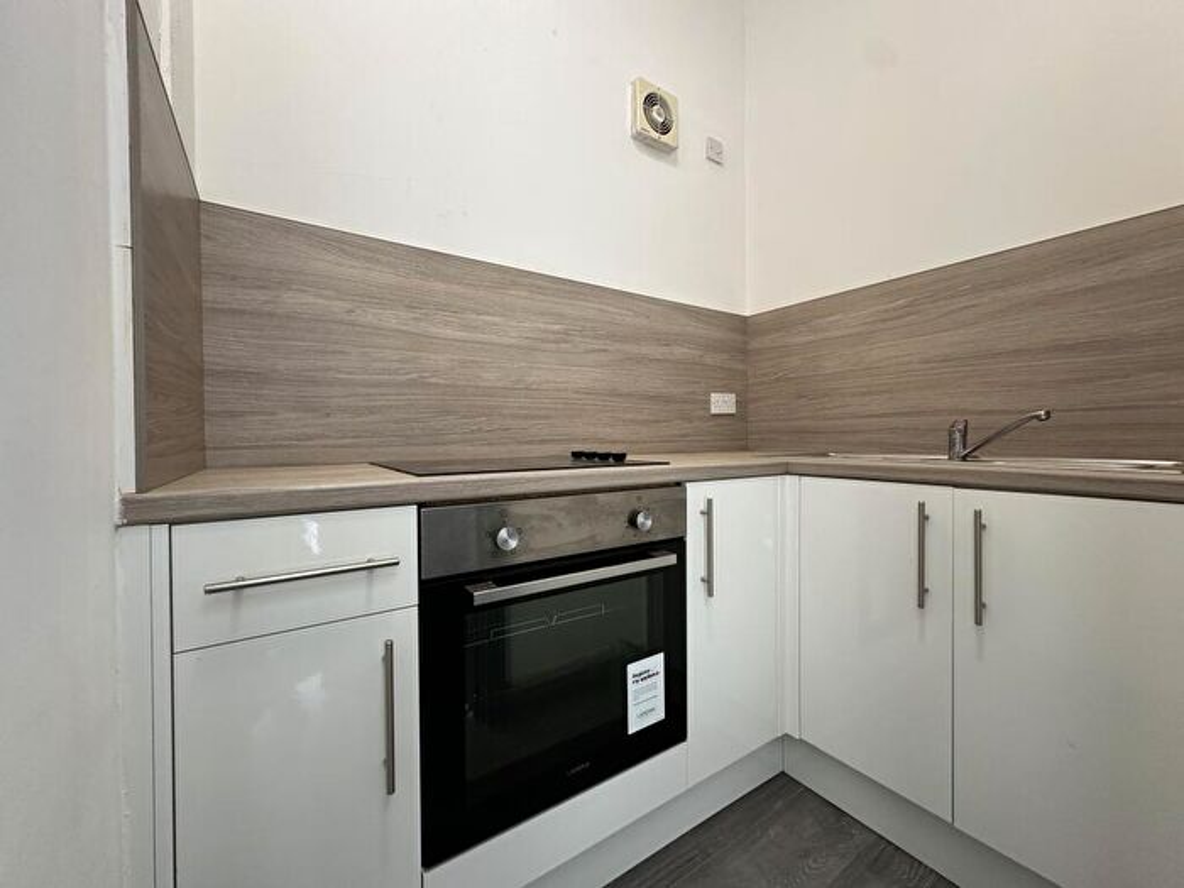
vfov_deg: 85.7
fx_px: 479
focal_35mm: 14
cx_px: 592
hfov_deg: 102.1
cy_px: 444
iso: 160
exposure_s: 1/100
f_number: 2.2
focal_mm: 2.22
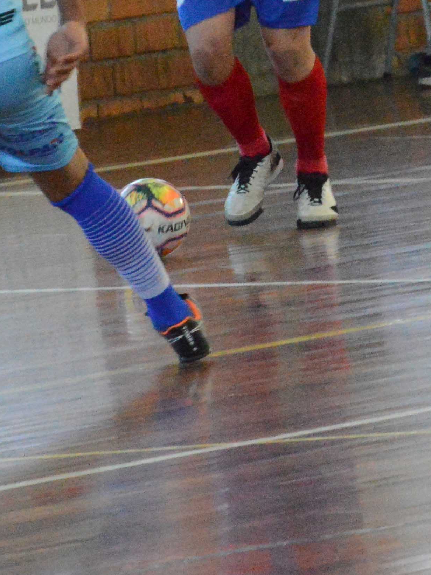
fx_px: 9208
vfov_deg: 3.6
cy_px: -40
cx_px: 361
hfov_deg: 2.7
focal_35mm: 555
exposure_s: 1/250
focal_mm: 105
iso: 6400
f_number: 5.6
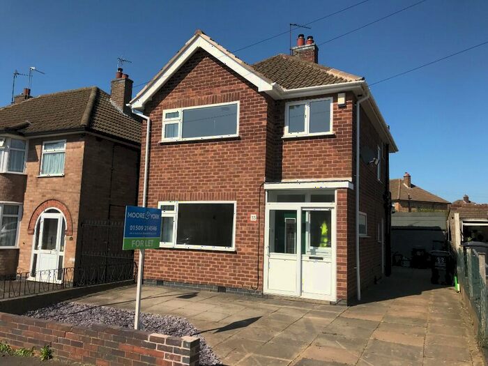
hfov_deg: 63.4
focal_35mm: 28
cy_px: 183
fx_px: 395
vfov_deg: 49.7
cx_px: 244
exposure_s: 1/3690
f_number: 1.8
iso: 20
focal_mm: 3.99
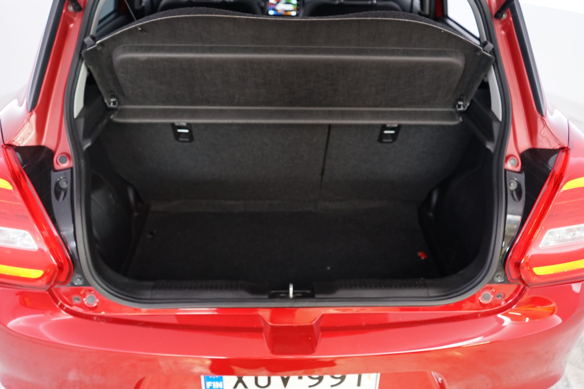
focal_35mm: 28
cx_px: 292
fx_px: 454
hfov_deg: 65.5
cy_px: 194
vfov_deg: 46.4
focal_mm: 28
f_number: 3.5
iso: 2000
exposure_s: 1/40
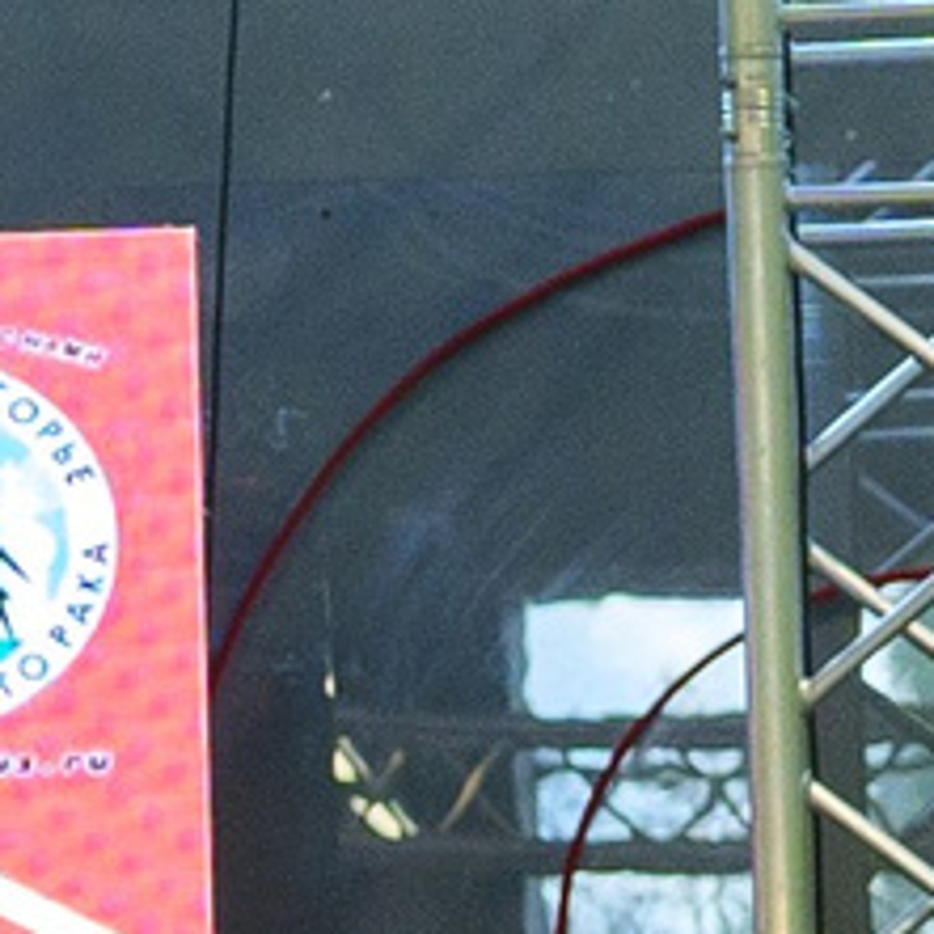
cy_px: 1363
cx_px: -3187
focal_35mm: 345
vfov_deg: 5.0
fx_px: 10532
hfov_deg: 4.5
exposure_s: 1/400
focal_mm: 35
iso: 800
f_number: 2
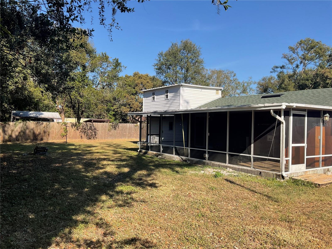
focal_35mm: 29
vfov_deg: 48.2
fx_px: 278
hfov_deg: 61.7
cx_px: 166
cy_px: 124
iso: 16
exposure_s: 1/1250
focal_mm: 3
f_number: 1.8
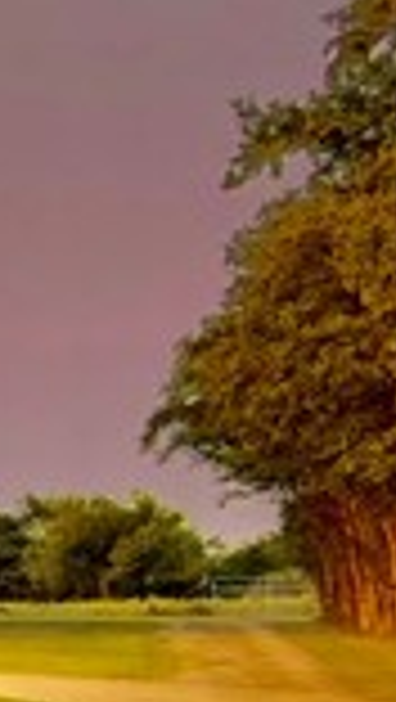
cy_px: 760
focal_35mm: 207
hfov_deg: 5.3
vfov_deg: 10.3
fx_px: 3856
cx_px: -1107
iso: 16
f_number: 1.8
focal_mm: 3
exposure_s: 1/161
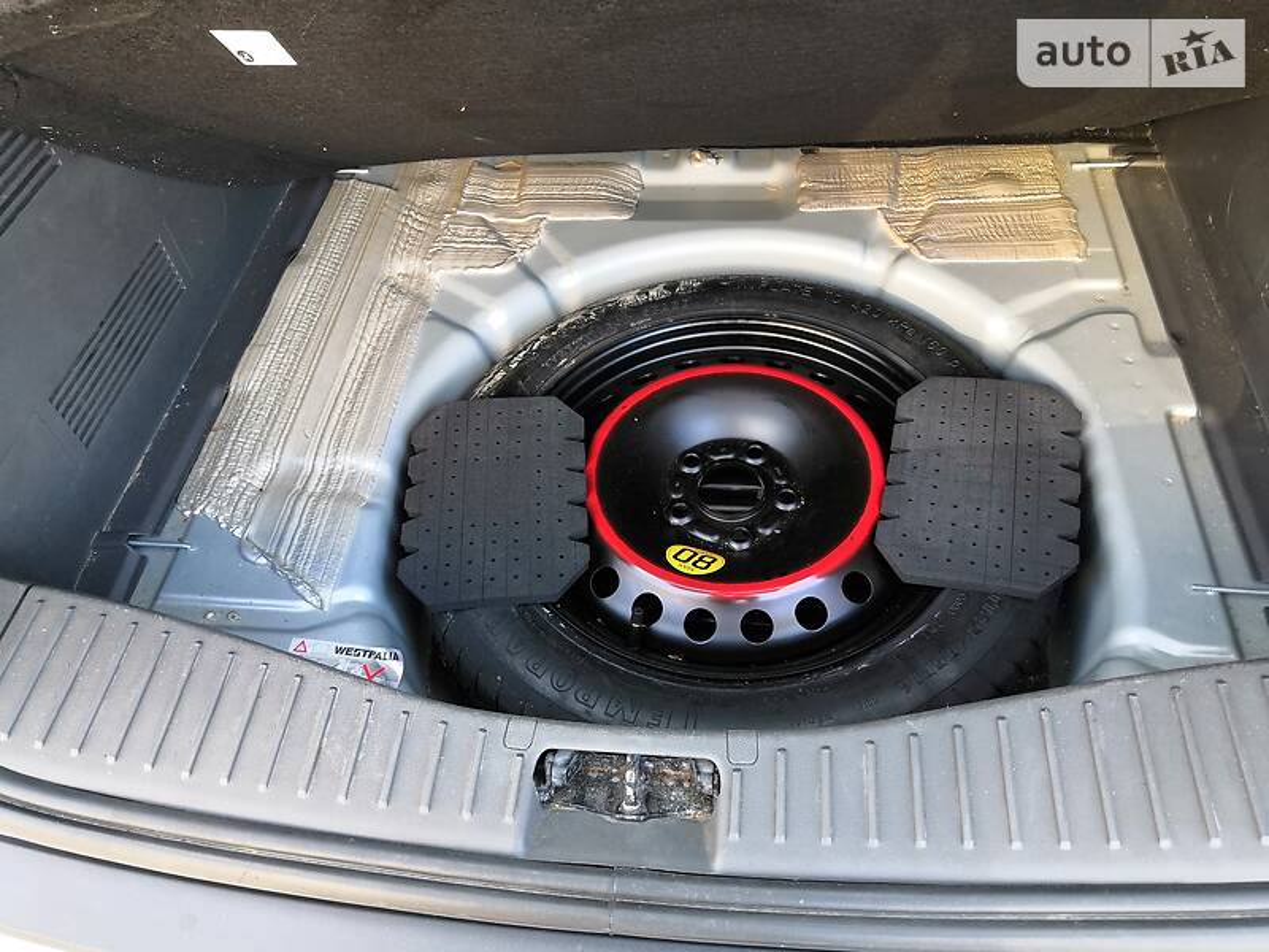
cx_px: 634
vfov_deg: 51.4
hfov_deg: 65.3
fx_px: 990
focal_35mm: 27
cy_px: 476
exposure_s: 1/50
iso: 160
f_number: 1.8
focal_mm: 4
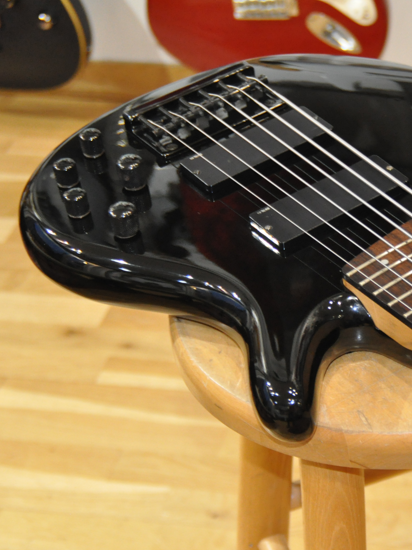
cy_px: 274
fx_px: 1667
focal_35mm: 105
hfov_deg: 13.9
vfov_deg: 18.7
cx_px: 405
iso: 2000
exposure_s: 1/60
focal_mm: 48
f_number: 5
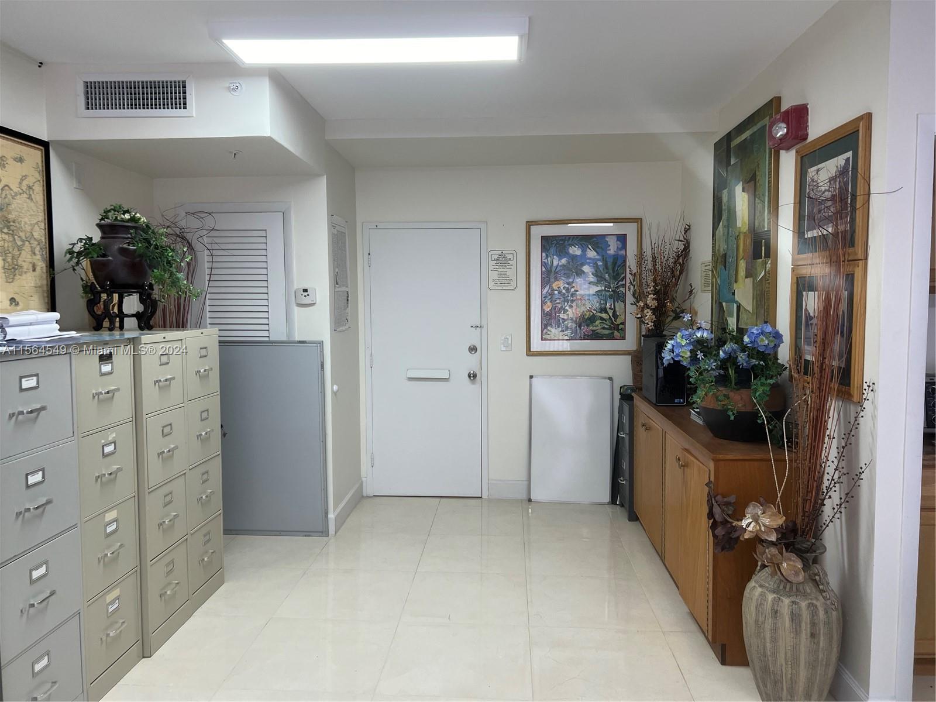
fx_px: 703
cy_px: 351
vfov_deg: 53.1
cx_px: 468
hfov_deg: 67.3
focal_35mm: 26
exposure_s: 1/120
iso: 100
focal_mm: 5.7
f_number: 1.5
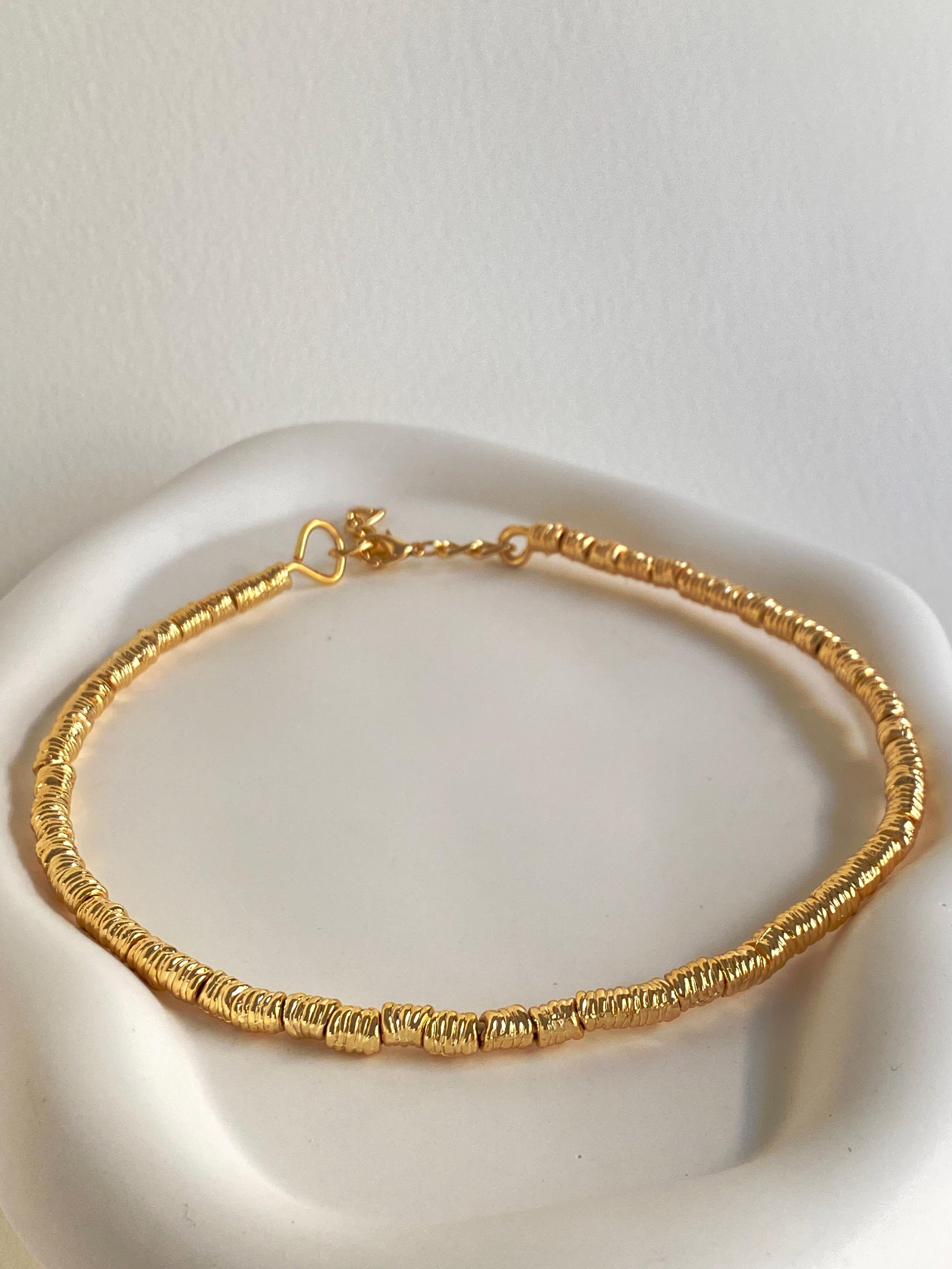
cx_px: 476
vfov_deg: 36.8
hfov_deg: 28.0
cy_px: 634
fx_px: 1907
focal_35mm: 52
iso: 50
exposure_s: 1/121
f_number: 1.8
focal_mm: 4.25
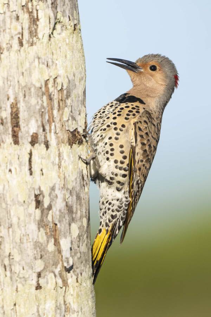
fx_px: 7384
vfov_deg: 2.5
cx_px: 106
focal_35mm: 840
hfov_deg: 1.6
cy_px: 158
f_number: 5.6
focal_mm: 840
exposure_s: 1/1600
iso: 640
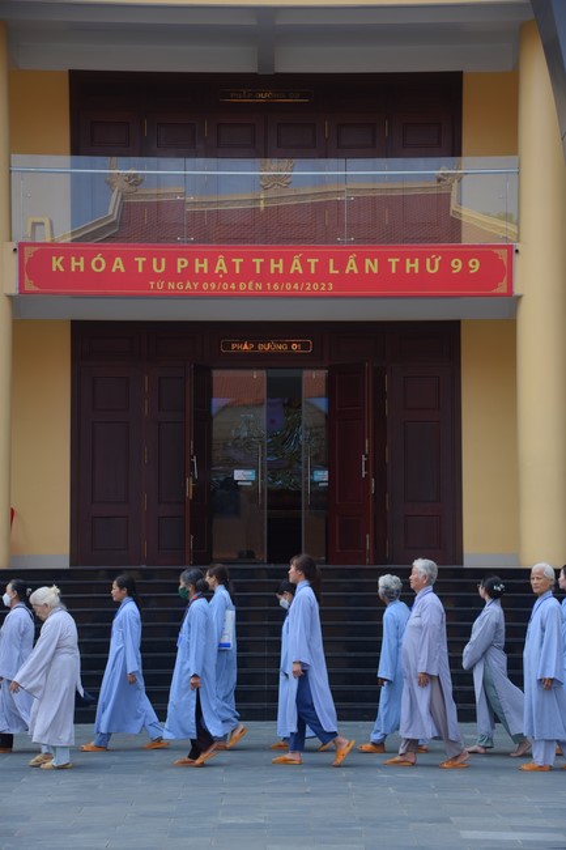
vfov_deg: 24.8
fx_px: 1935
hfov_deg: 16.6
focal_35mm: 82
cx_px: 283
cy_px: 425
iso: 100
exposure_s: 1/160
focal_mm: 82
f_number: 9
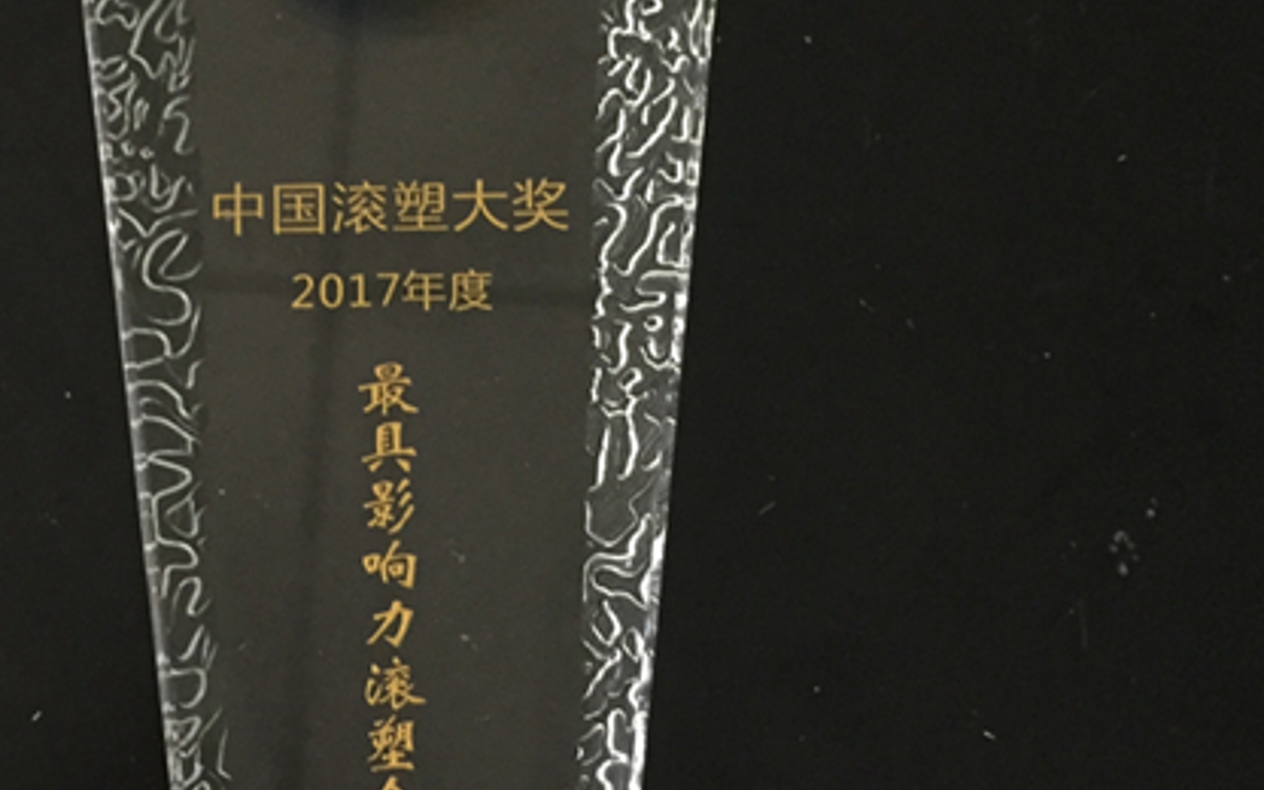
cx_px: 480
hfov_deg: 34.4
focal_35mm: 59
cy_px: 412
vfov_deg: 22.0
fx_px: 2032
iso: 500
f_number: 2.2
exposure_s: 1/17
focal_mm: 4.15
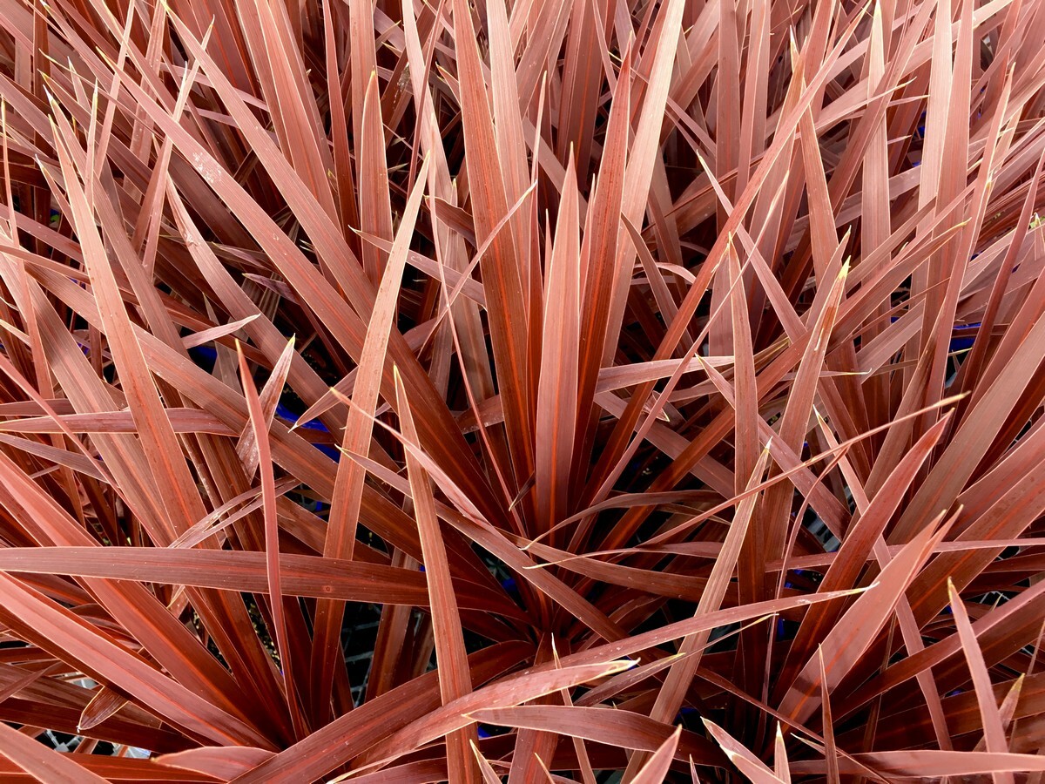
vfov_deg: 48.2
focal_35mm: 29
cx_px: 522
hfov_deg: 61.7
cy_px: 392
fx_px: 875
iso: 25
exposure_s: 1/33
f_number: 2.2
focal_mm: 4.15
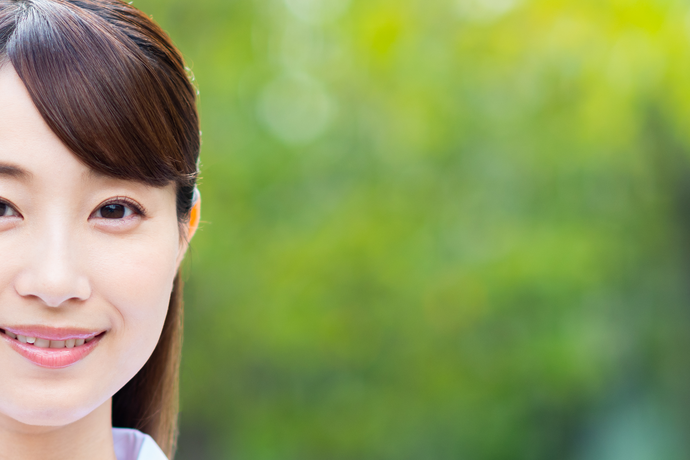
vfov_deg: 6.2
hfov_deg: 9.3
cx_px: 221
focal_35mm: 222
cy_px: 376
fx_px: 4255
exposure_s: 1/320
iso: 200
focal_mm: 85
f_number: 2.5
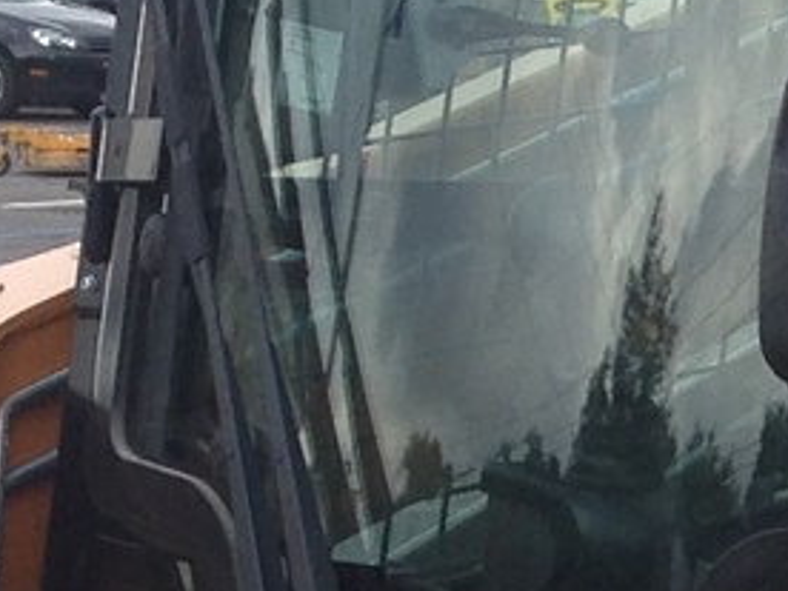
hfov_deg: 7.9
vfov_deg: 6.0
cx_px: 1356
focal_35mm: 245
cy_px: 1014
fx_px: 5577
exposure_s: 1/414
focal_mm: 4.12
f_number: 2.4
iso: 50
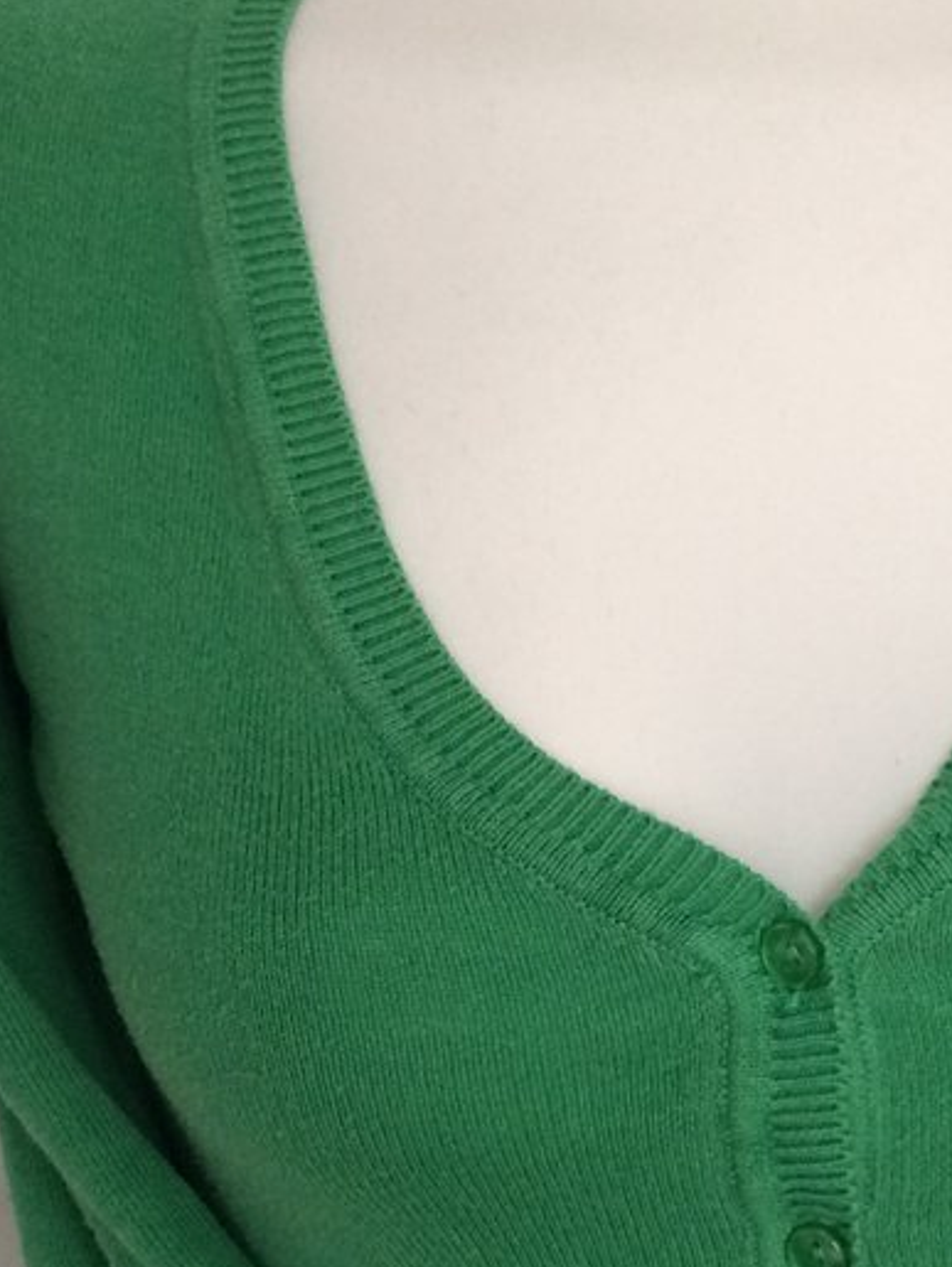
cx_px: 787
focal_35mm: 75
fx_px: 2747
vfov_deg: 25.1
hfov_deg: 19.4
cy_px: 1153
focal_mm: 4.15
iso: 64
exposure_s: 1/30
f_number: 2.2
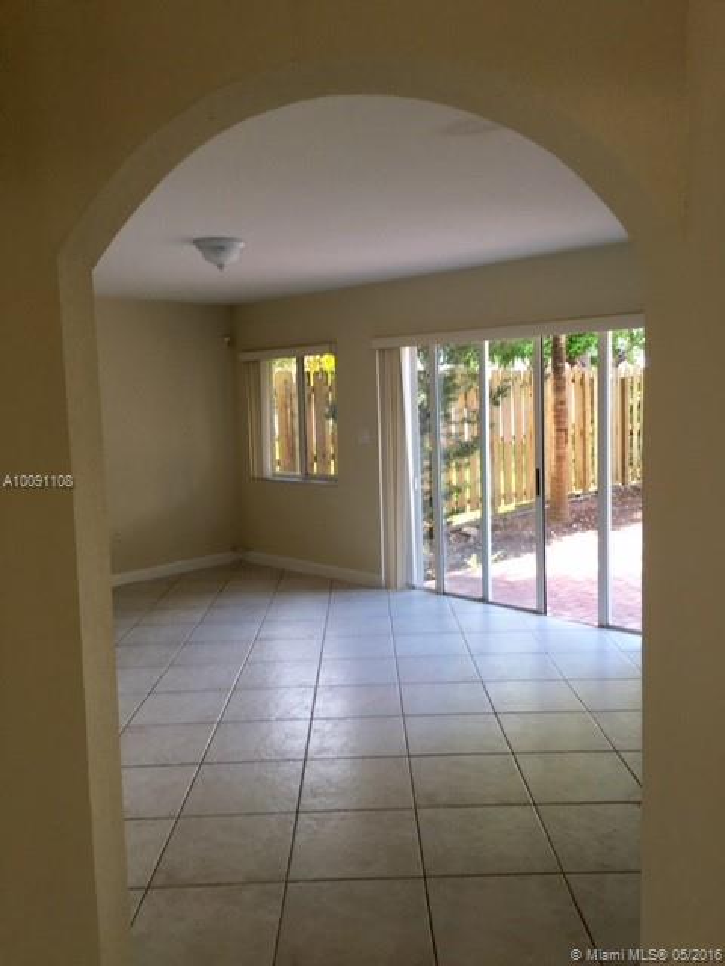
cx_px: 362
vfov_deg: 61.7
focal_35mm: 29
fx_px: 810
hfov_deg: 48.2
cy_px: 483
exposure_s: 1/60
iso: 32
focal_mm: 4.15
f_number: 2.2
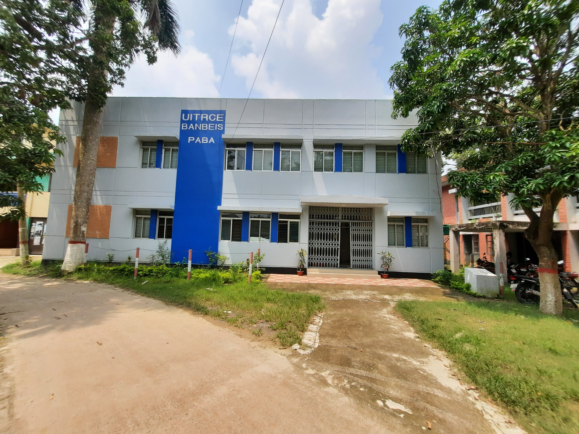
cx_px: 290
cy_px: 217
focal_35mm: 13
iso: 40
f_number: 2.2
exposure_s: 1/1328
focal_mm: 1.74
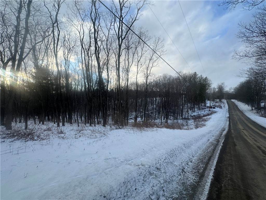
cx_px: 133
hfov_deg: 102.1
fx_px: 108
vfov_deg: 85.7
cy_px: 100
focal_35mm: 14
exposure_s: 1/485
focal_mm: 2.22
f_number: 2.2
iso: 40
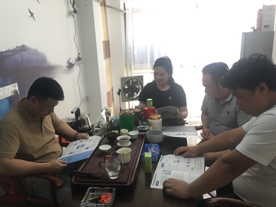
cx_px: 138
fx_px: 247
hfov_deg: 58.4
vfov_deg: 45.4
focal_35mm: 31
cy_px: 109
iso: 80
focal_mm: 4.15
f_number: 2.2
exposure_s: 1/33
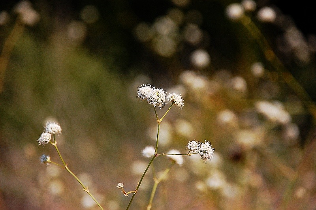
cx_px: 158
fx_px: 1776
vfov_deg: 6.8
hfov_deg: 10.2
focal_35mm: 202
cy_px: 105
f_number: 5.6
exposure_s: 1/800
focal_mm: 135
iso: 200
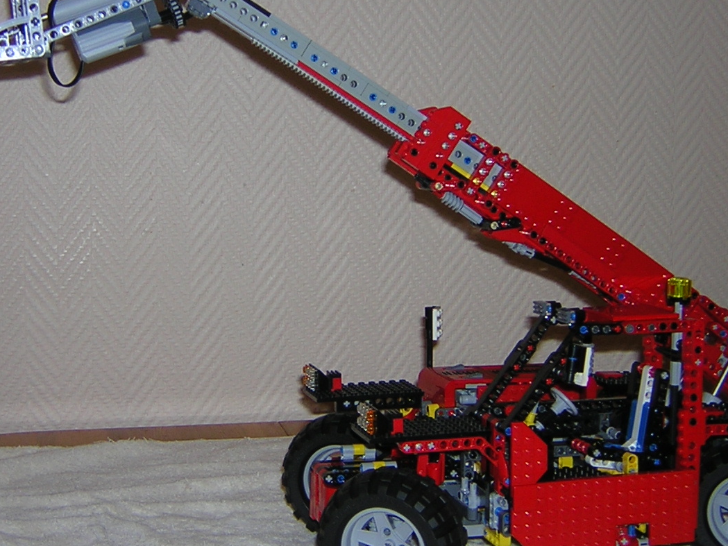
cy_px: 203
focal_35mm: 61
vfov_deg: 24.0
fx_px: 1283
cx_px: 330
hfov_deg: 31.7
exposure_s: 1/60.1
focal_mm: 5.2
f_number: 2.7
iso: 100
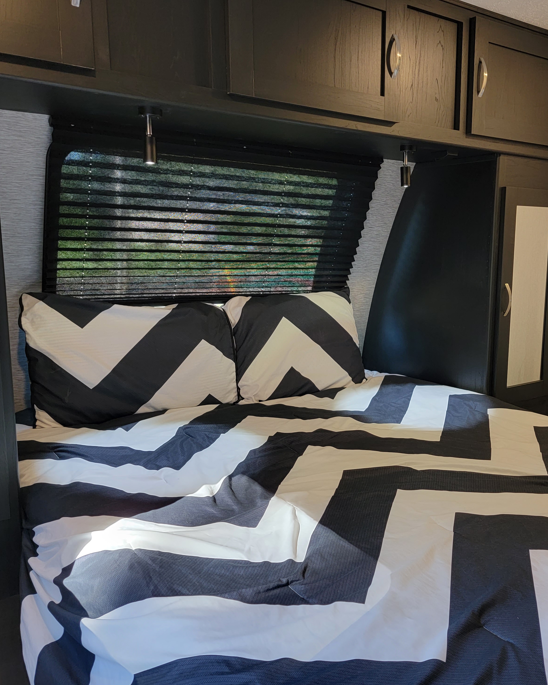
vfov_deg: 55.7
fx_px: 649
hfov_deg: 45.1
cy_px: 346
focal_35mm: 32
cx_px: 365
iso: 160
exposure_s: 1/40
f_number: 1.8
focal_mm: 6.7
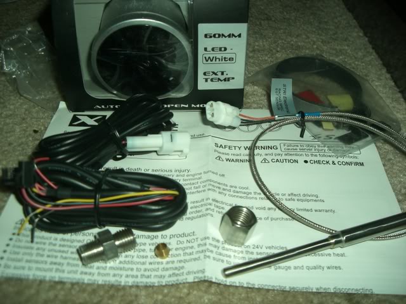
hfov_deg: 49.0
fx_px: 446
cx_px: 203
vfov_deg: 37.7
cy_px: 152
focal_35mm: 38
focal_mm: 6.2
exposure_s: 1/60
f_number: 2.7
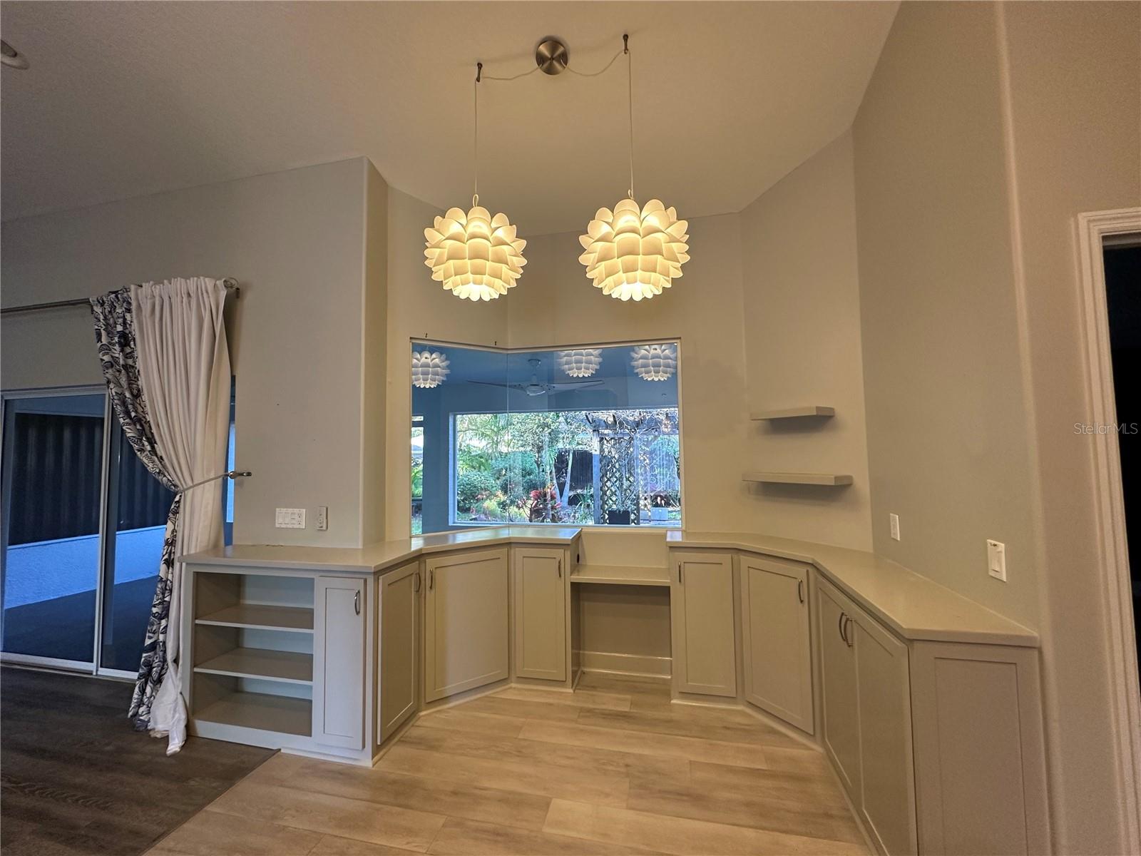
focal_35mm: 14
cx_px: 570
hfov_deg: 102.1
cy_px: 428
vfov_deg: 85.7
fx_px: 461
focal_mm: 2.22
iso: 200
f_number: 2.2
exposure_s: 1/60
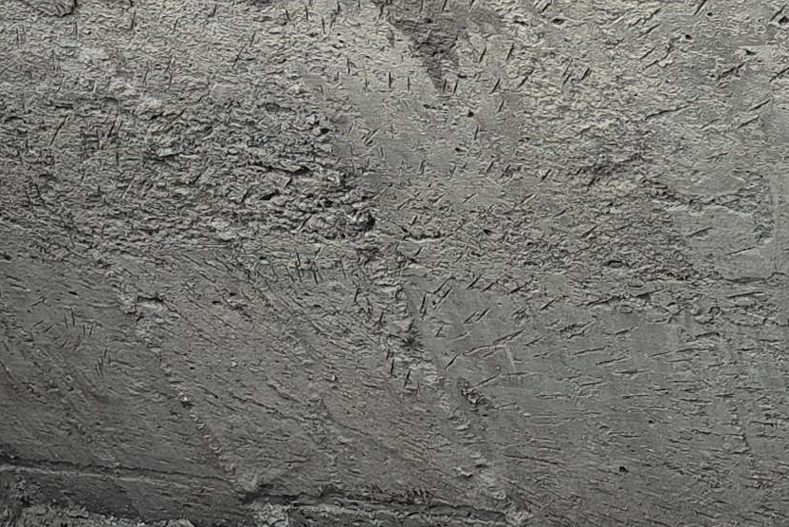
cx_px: 442
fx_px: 2521
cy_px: 14
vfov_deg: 11.8
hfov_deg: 17.8
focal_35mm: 115
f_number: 1.8
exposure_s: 1/258
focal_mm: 5.4
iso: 25
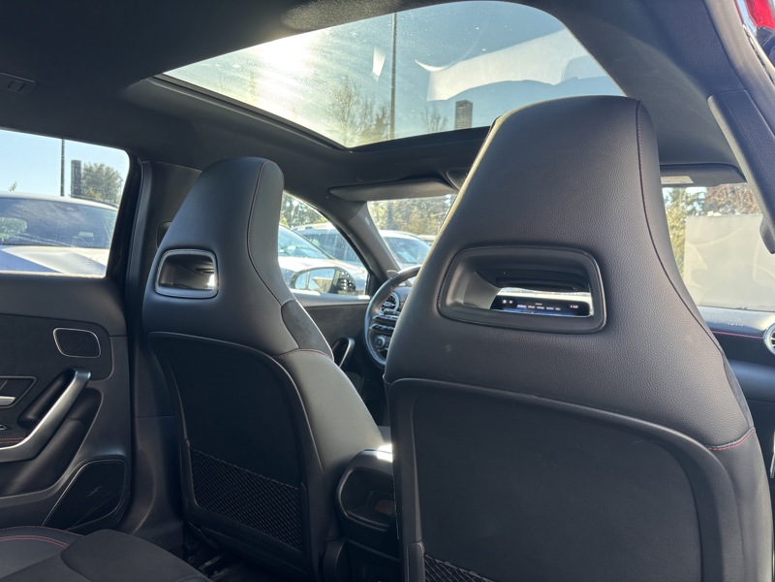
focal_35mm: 26
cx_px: 388
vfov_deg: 53.1
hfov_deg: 67.3
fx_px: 582
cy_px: 291
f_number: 1.6
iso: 40
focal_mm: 5.96
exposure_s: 1/121
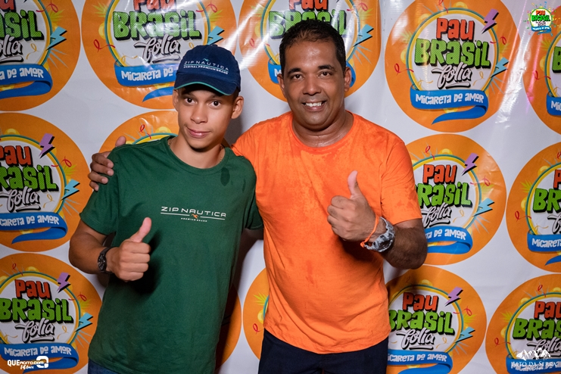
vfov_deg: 36.9
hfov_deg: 53.1
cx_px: 280
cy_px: 187
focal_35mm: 36
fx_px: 561
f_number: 2.8
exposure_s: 1/320
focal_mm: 24
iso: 2500
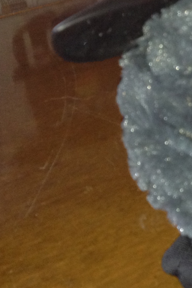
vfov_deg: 19.8
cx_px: 394
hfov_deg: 11.8
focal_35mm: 103
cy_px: 93
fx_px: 824
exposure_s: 1/20
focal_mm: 4.28
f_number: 2.4
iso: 160
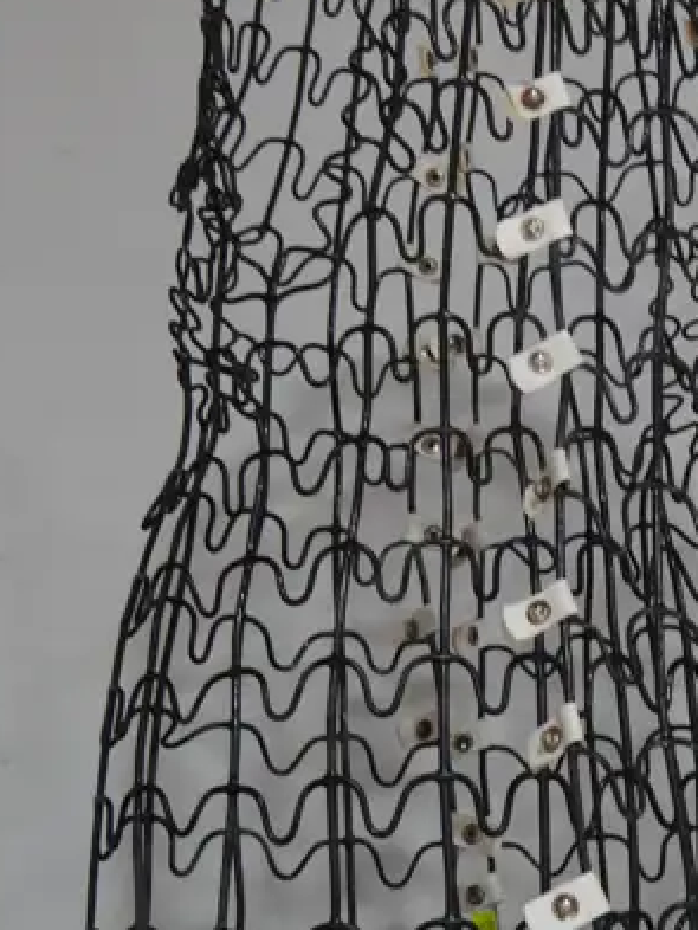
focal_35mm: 73
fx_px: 1962
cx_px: 460
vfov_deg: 26.7
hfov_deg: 20.1
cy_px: 514
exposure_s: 1/60
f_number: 3.5
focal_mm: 14
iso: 640
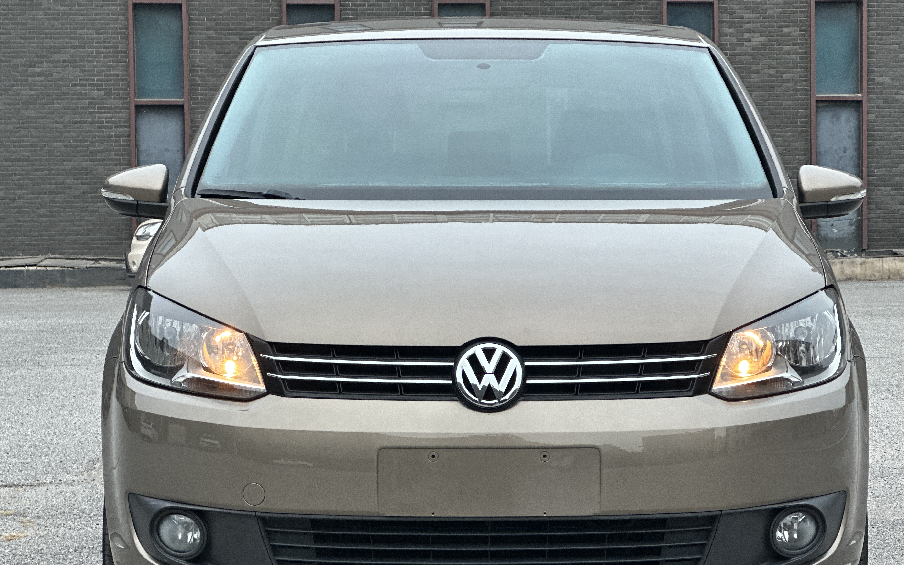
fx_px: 2193
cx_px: 492
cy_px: 309
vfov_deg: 14.7
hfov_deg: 23.3
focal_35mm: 89
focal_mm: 9
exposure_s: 1/33
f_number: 2.8
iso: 160
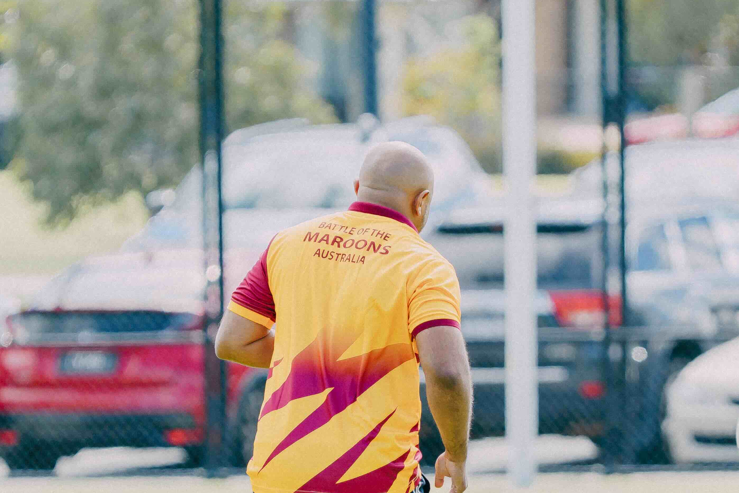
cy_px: 413
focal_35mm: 821
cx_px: 531
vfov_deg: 1.7
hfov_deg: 2.5
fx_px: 16851
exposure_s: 1/500
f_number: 6.3
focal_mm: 382
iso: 200
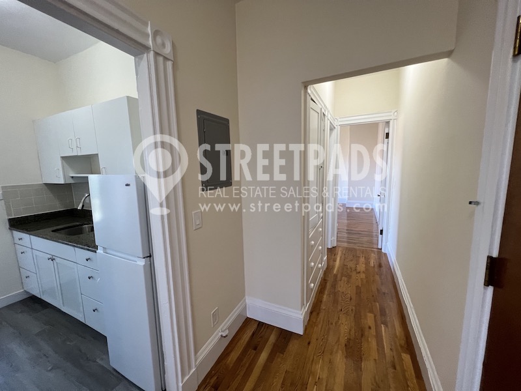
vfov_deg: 89.9
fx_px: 196
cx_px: 260
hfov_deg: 106.2
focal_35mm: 13
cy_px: 196
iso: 200
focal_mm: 1.57
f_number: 1.8
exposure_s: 1/120
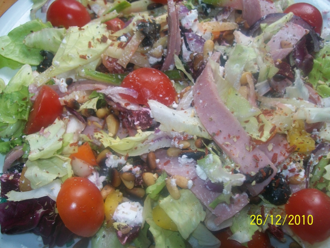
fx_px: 343
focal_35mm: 36
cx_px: 165
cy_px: 124
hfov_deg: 51.4
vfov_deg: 39.7
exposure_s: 1/30
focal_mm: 6
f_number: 2.7
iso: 80
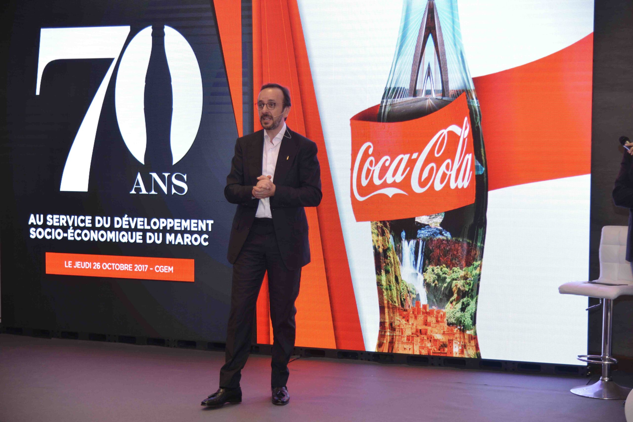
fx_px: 1231
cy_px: 211
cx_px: 316
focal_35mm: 70
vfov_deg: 19.5
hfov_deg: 28.8
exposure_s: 1/125
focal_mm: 70
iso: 1000
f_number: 4
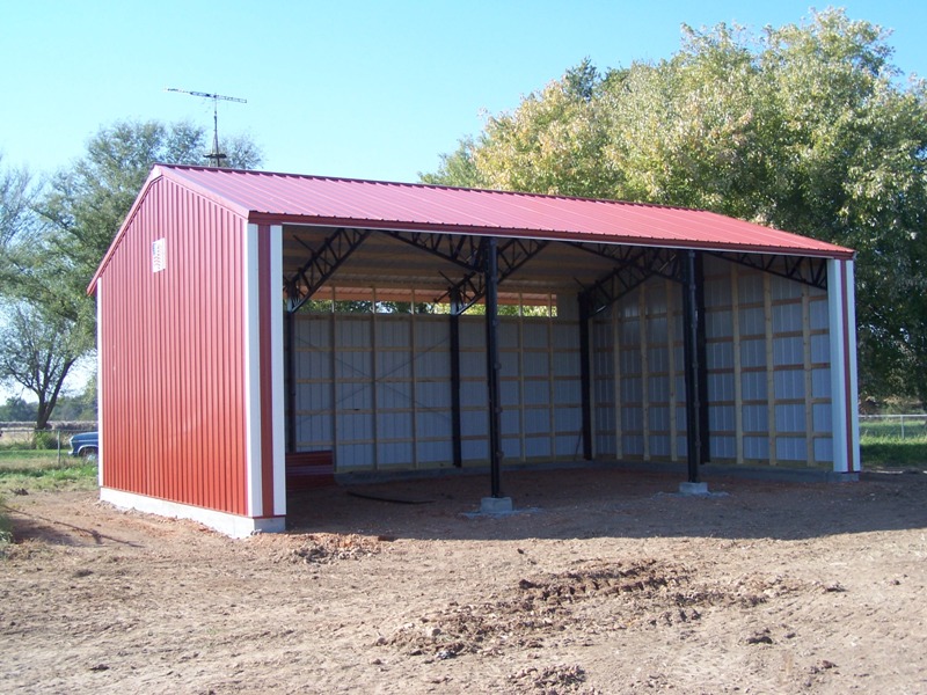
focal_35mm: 43
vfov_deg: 33.6
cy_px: 348
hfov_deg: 43.9
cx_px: 464
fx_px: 1152
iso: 80
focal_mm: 7.1
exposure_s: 1/500
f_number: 2.9
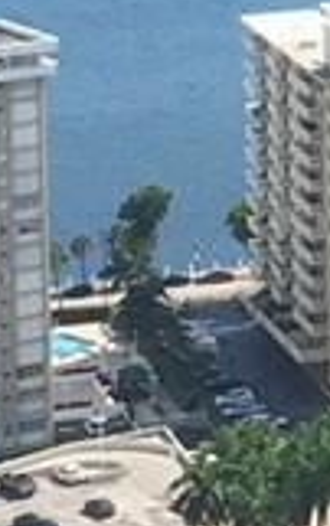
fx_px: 4377
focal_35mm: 305
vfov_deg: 6.7
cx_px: 1052
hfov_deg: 4.1
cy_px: -519
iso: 32
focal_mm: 4.15
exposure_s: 1/1163
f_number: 2.2
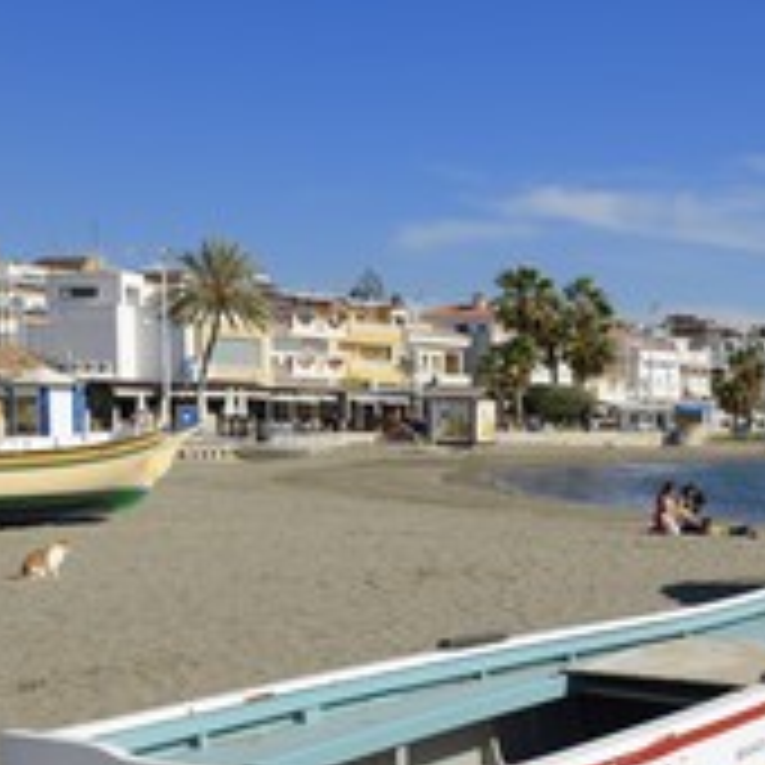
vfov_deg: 25.5
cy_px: 549
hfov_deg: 24.1
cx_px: 828
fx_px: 1675
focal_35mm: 67
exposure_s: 1/250
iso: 100
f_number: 10
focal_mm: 32
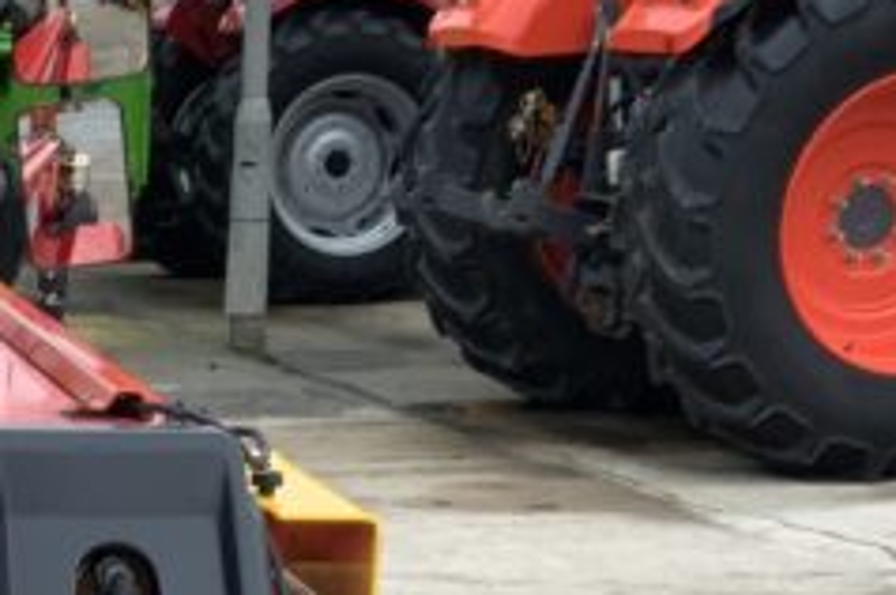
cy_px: 825
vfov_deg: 10.2
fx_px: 3231
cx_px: -120
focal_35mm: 130
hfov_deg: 15.3
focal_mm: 3
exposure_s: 1/163
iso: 16
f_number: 1.8
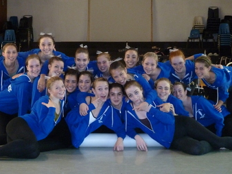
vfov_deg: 23.0
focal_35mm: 64
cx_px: 100
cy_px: 82
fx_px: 429
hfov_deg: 30.2
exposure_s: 1/30
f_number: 3.8
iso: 500
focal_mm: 7.9
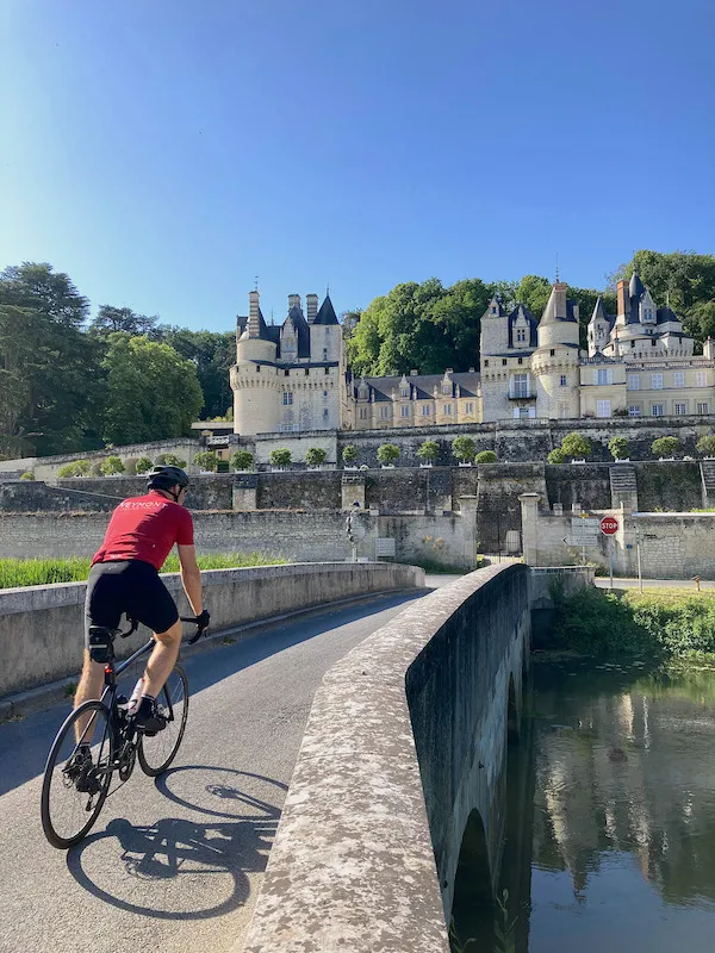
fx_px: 771
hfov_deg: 49.7
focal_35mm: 28
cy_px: 476
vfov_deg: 63.4
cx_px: 358
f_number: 1.8
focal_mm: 3.99
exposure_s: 1/827
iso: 20
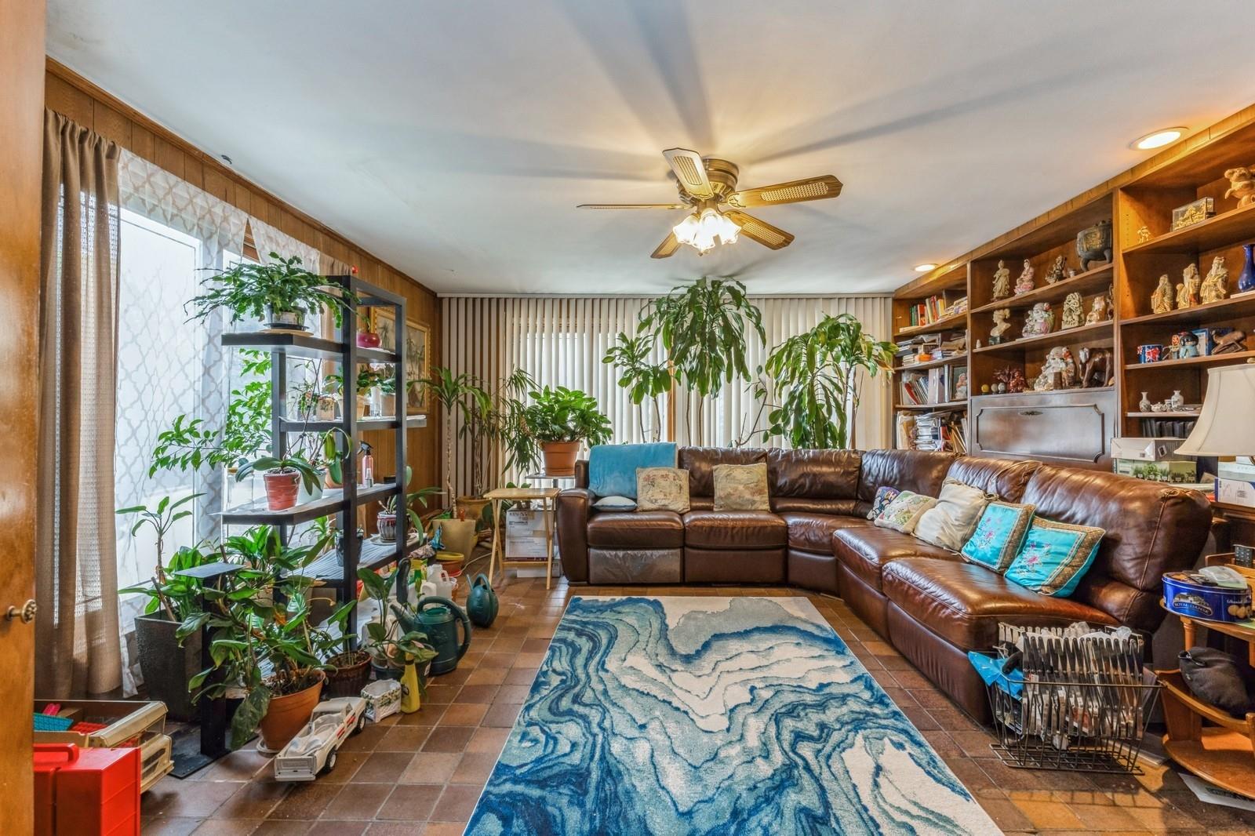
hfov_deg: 100.4
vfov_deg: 77.3
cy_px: 418
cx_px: 628
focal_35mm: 15
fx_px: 523
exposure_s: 1/5
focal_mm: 15
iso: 640
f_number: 14
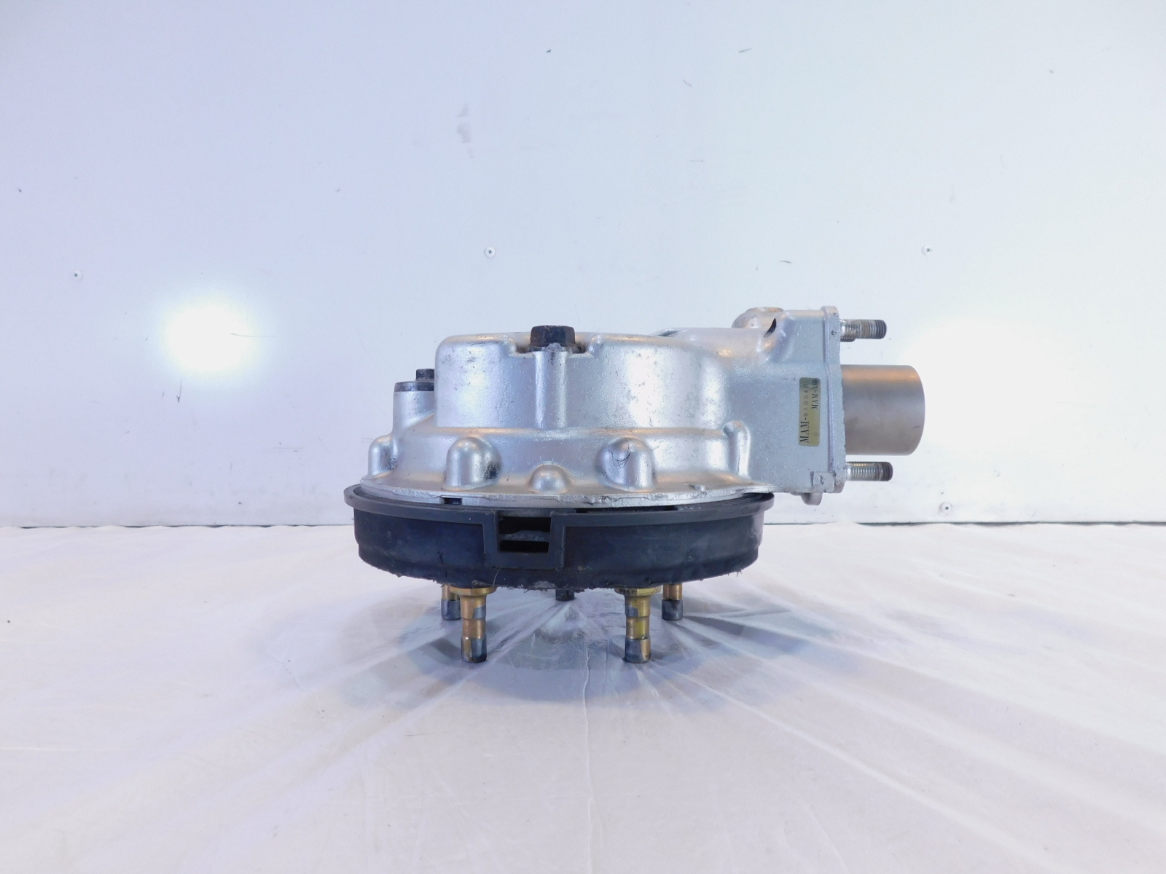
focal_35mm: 23
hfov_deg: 73.9
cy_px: 437
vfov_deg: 58.9
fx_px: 775
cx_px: 583
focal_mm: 4
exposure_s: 1/30
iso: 140
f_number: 3
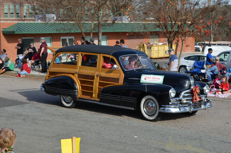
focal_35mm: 82
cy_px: 76
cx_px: 116
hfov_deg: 24.7
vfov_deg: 16.5
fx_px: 528
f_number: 8
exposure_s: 1/250
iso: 125
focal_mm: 55
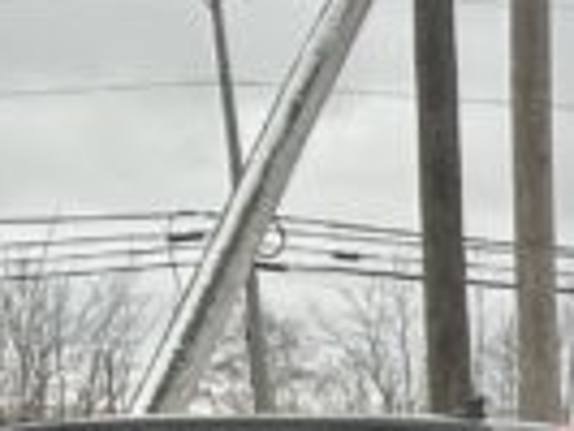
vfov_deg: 7.2
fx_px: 3319
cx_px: 1843
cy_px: 819
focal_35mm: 200
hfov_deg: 8.1
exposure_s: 1/1238
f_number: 1.5
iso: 50
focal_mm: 5.7
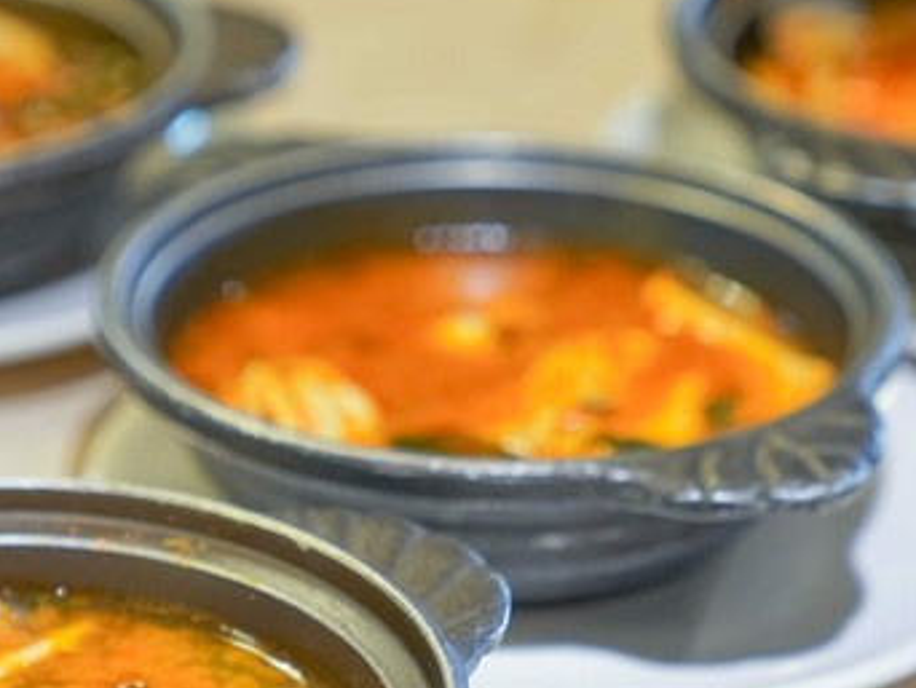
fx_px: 4422
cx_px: 86
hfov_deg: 11.7
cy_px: 460
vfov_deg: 8.9
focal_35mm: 167
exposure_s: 1/80
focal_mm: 70
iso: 500
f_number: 2.8
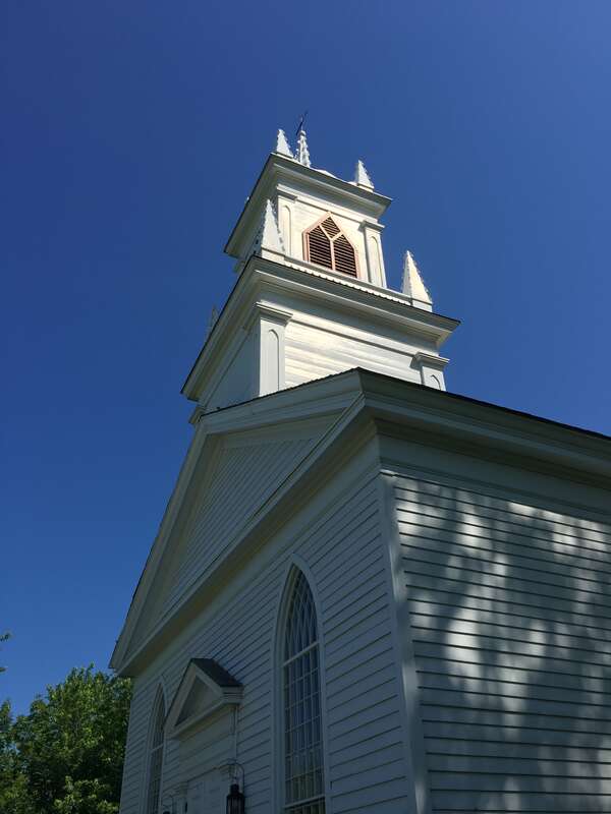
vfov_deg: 61.7
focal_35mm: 29
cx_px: 306
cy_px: 407
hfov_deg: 48.2
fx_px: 682
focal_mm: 4.15
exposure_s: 1/1508
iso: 25
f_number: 2.2
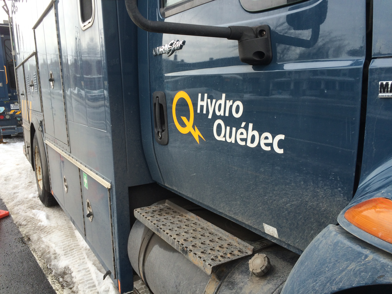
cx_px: 196
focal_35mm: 29
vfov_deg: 48.2
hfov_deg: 61.7
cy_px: 147
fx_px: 328
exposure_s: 1/820
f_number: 2.2
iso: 32
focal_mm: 4.15
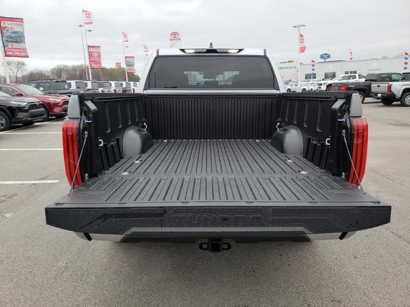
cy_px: 154
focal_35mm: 26
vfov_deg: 53.1
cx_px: 205
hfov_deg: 67.3
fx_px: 308
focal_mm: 4.3
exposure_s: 1/133
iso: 50
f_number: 2.4
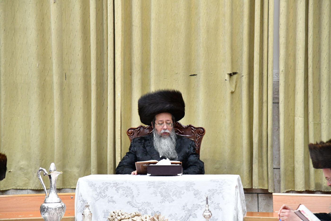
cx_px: 166
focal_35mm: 120
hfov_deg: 17.1
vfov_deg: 11.4
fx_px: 1103
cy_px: 110
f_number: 5.6
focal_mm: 120
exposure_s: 1/100
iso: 2500
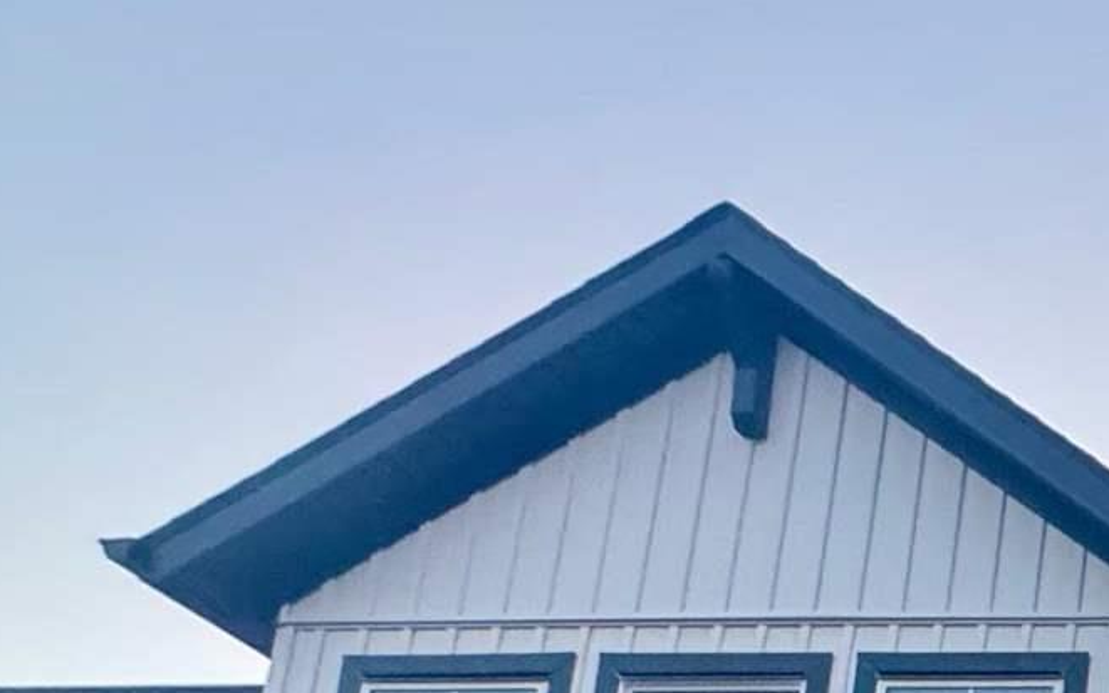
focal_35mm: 69
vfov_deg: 15.0
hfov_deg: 18.8
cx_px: 2216
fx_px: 2085
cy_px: 1418
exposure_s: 1/99
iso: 250
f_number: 2.2
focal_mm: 2.22
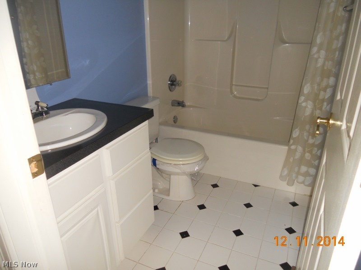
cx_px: 180
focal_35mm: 27
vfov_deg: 51.4
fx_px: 282
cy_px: 135
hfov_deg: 65.3
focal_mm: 4.9
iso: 200
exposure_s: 1/25
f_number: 3.2
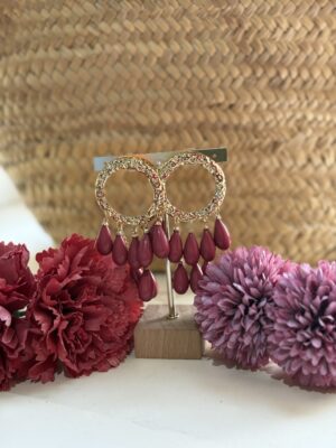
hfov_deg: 28.0
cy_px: 224
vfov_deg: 36.8
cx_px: 168
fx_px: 673
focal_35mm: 52
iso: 50
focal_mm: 5.96
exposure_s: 1/50
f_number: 1.6
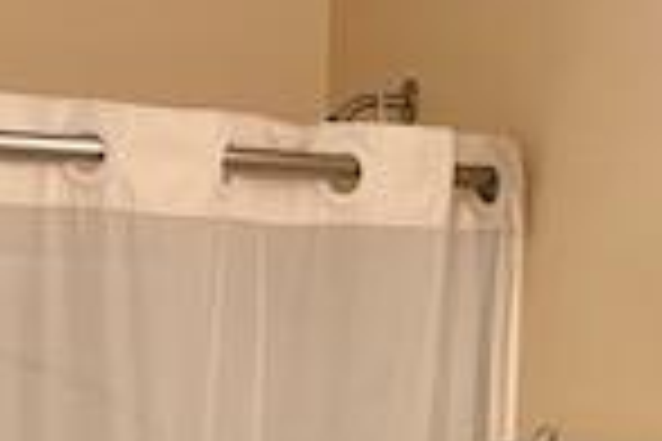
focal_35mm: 118
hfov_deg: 17.3
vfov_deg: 10.5
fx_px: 2170
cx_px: 315
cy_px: 918
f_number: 1.8
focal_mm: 4.25
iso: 160
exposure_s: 1/60
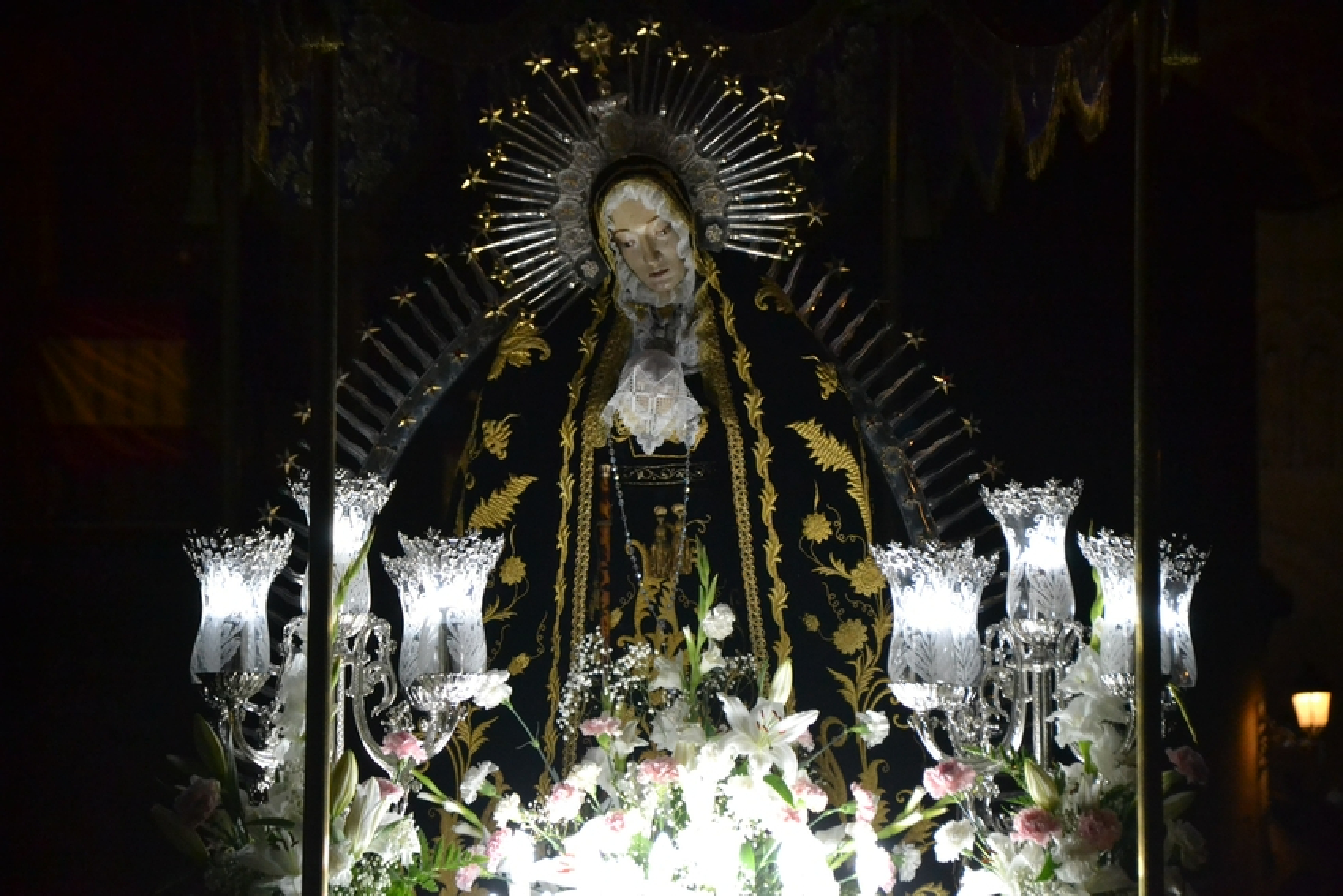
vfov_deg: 8.7
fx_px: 5876
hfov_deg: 13.0
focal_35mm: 158
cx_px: 672
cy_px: 448
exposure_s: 1/400
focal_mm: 105
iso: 3200
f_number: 5.6
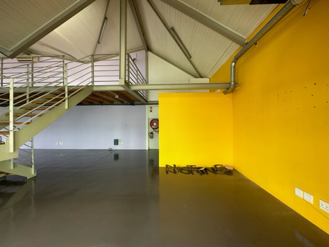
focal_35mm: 14
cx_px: 164
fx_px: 133
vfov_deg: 85.7
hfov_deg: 102.1
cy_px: 124
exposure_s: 1/99
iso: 64
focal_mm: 2.22
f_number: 2.2
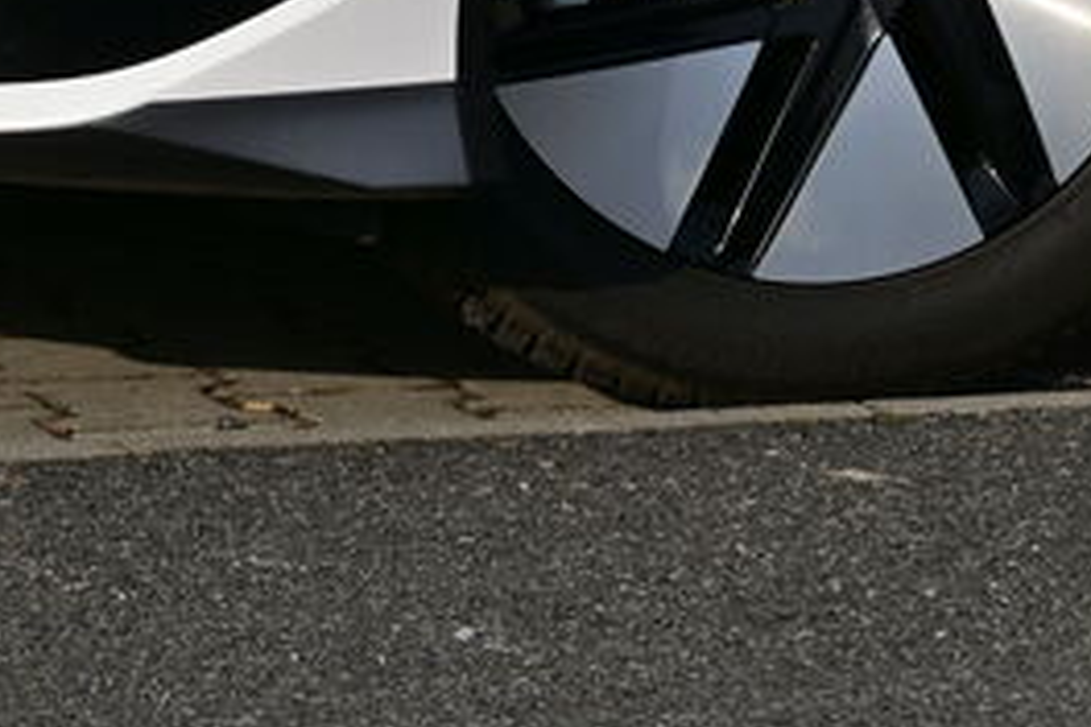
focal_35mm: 235
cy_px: -376
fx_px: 7121
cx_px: 215
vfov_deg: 5.8
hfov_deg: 8.7
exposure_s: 1/400
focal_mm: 50
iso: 100
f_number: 10
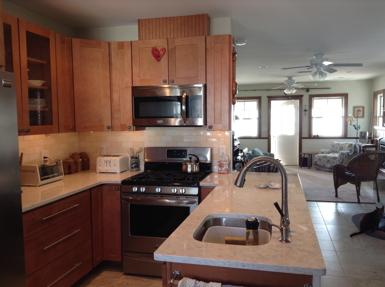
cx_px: 192
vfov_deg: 42.8
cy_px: 144
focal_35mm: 33
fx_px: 366
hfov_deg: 55.4
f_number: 2.4
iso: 32
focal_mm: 3.3
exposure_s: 1/24
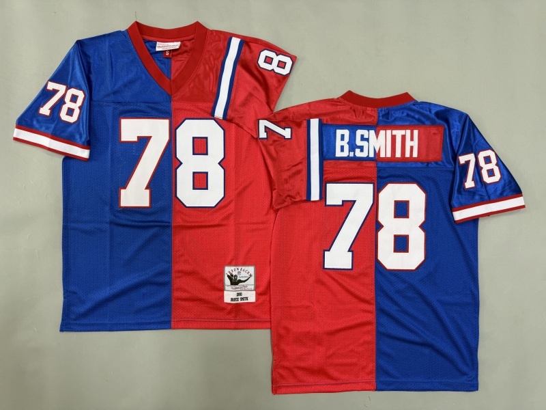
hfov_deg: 71.6
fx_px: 379
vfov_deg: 56.8
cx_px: 273
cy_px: 205
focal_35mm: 24
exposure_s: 1/50
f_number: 1.78
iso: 125
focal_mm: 6.76
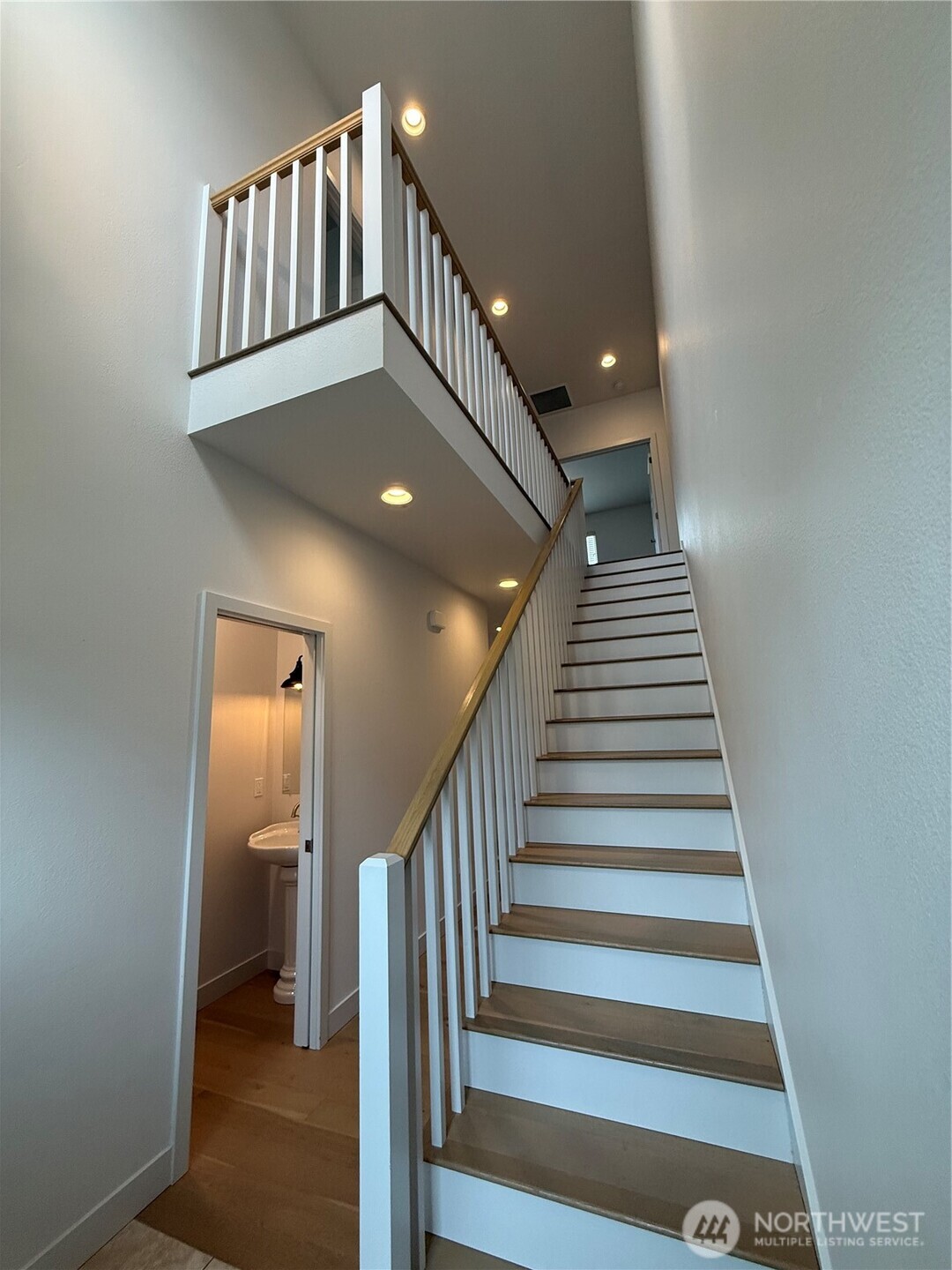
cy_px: 635
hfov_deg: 85.7
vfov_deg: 102.1
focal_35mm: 14
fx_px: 513
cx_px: 476
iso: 200
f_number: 2.2
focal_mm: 2.22
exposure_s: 1/120
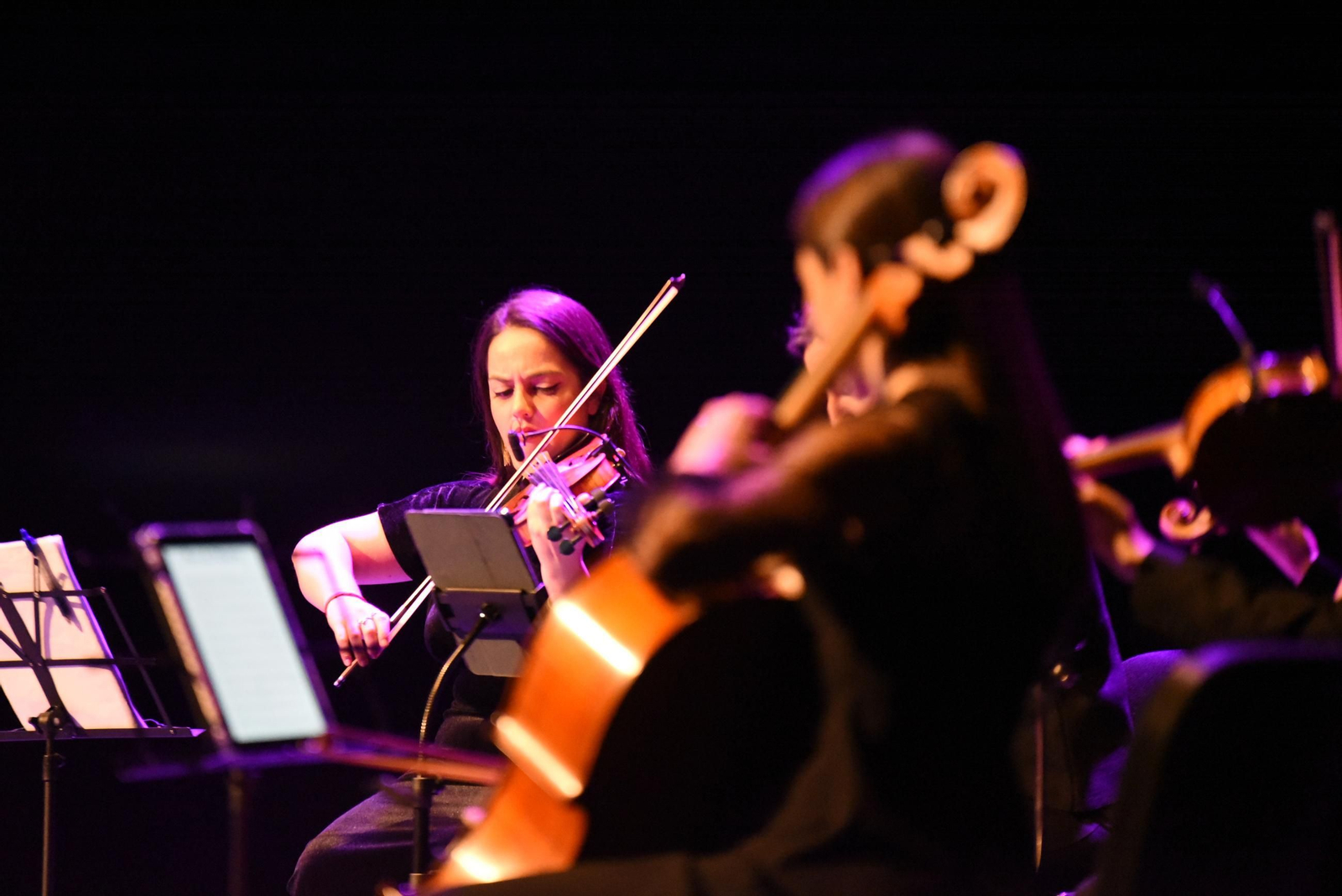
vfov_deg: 6.9
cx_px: 671
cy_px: 448
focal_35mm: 200
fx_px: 7458
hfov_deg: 10.3
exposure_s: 1/100
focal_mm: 200
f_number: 2.8
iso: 12800
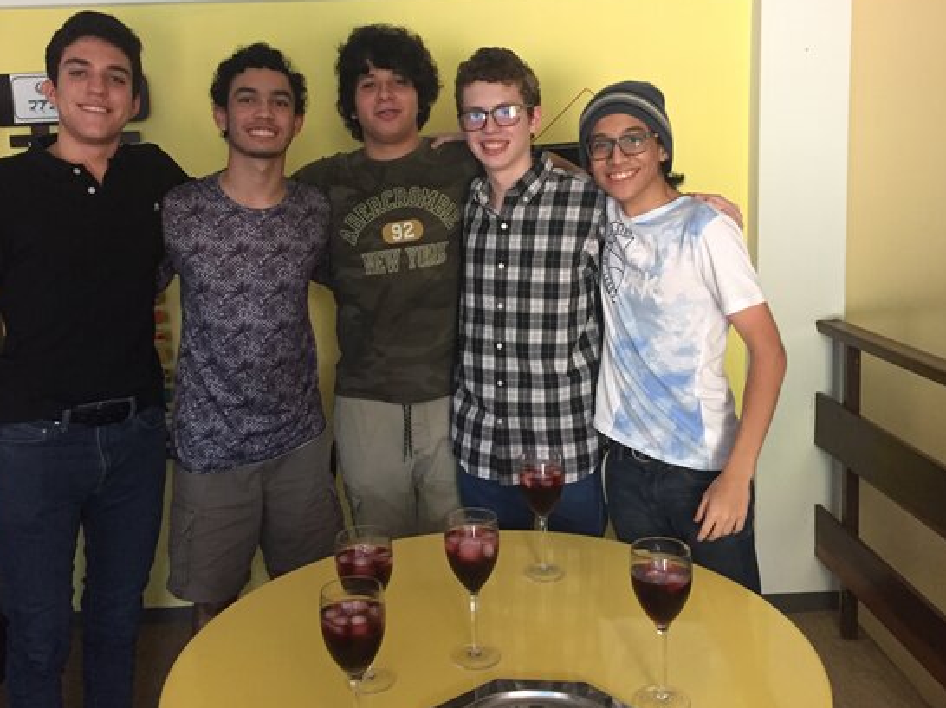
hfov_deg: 54.0
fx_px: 929
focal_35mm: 34
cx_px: 457
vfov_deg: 41.7
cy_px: 308
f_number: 2.2
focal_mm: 4.15
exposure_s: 1/30
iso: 200
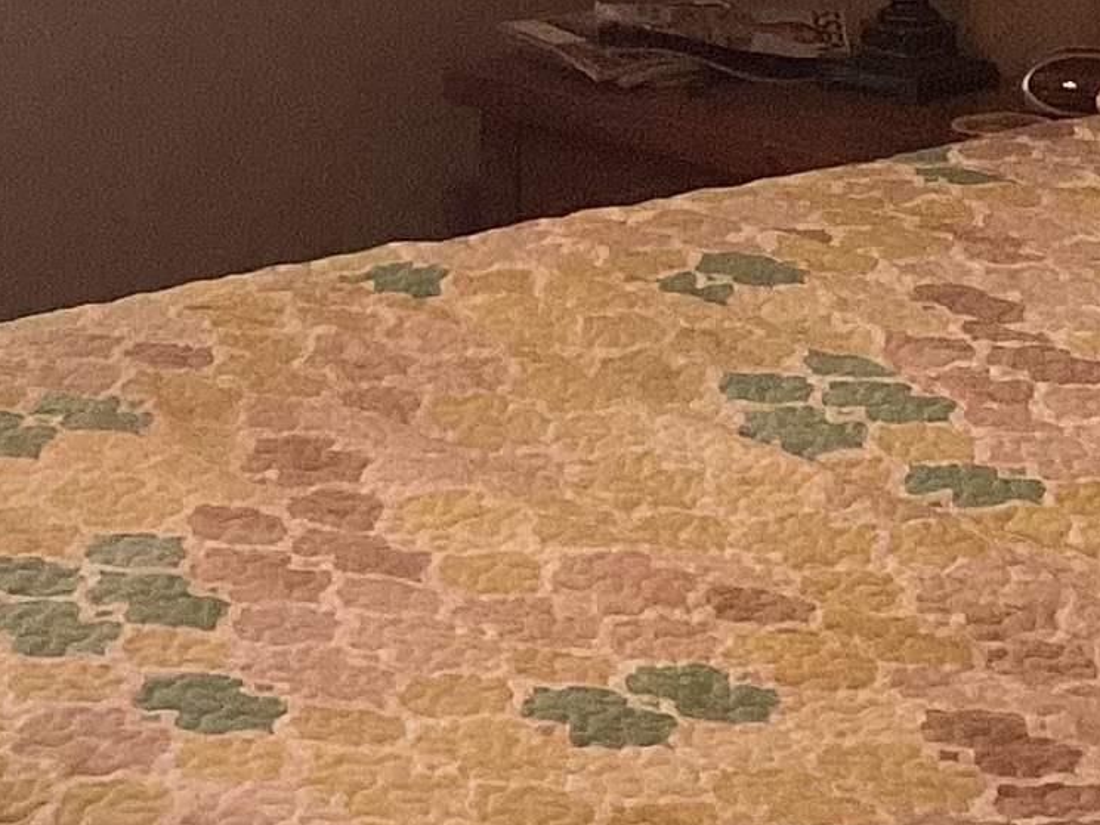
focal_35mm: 128
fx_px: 4067
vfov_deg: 11.4
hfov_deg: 15.3
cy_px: -155
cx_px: 798
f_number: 2.4
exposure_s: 1/120
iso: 80
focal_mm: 3.3
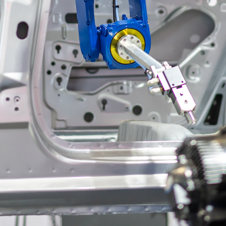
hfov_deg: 10.8
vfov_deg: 10.7
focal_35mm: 162
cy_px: 1
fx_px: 1197
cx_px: 131
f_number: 1.8
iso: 640
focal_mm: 55
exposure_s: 1/500
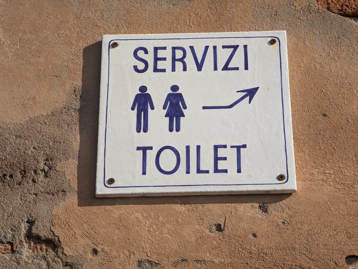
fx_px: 1098
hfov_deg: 18.5
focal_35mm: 106
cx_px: 179
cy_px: 134
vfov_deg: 14.0
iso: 33
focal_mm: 19
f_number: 3.5
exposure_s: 1/429
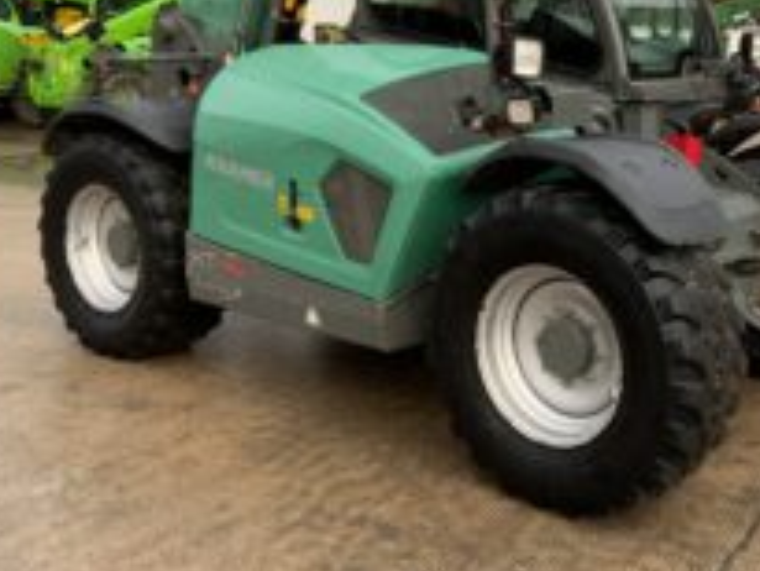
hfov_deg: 36.7
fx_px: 1120
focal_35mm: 51
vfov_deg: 28.4
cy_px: 197
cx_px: 552
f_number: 1.8
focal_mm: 3
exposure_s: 1/122
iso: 25
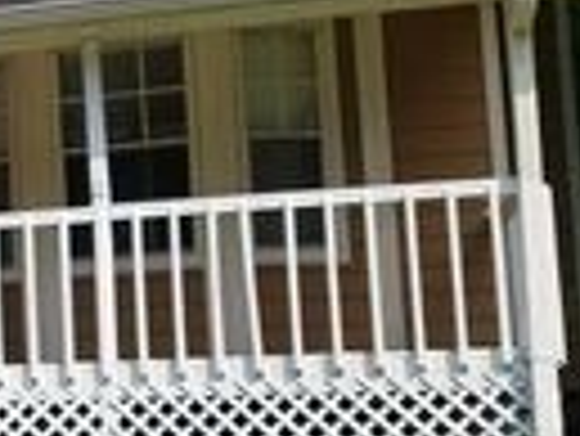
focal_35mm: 101
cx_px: -450
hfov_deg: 16.4
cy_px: 214
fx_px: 1694
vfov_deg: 14.7
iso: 50
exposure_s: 1/2176
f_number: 1.7
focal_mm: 4.2
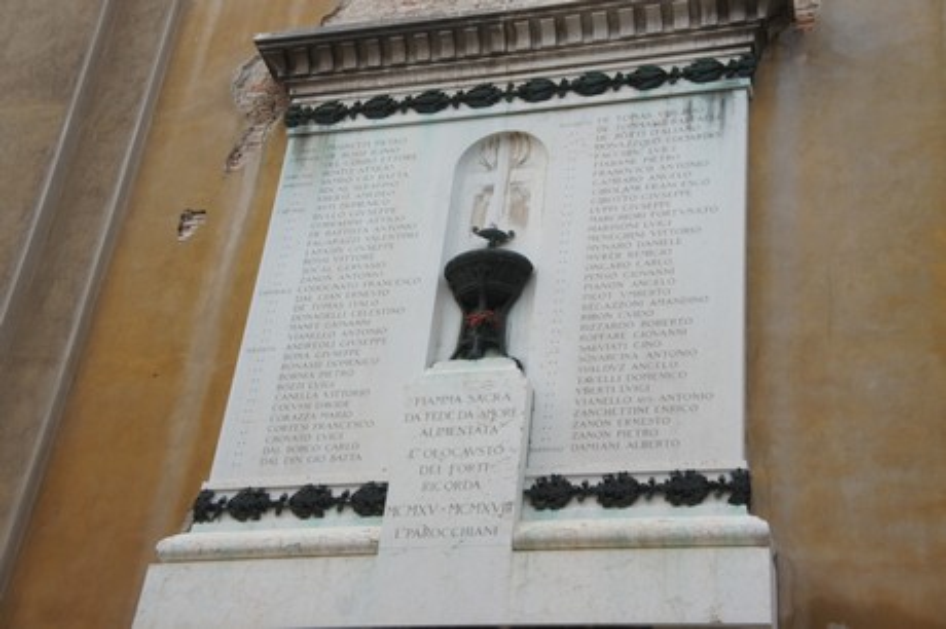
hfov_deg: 34.2
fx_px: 1536
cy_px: 314
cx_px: 473
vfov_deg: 23.2
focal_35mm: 58
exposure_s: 1/160
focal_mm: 39
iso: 200
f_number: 7.1
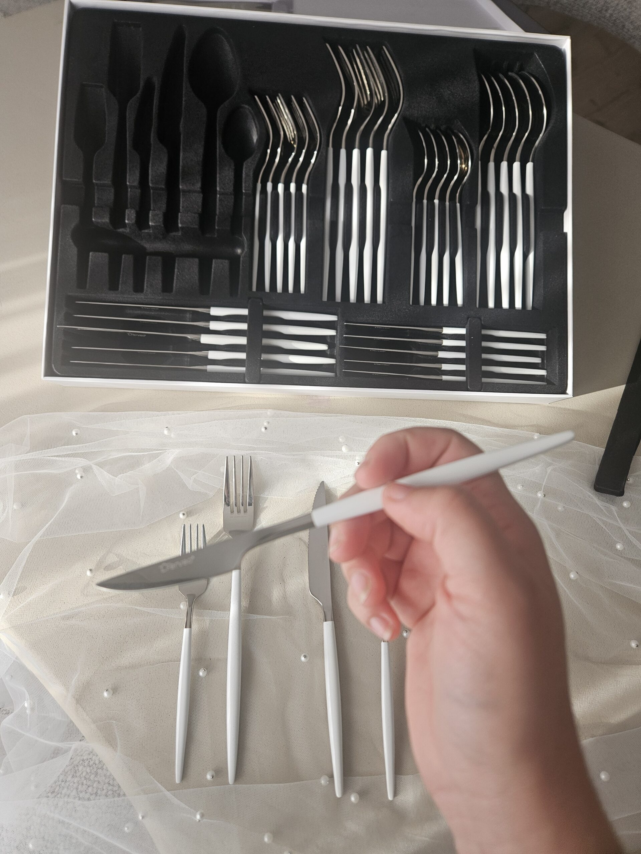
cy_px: 427
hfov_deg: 58.9
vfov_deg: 73.9
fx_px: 568
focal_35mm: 23
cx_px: 320
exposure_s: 1/120
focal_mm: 5.4
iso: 64
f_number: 1.8
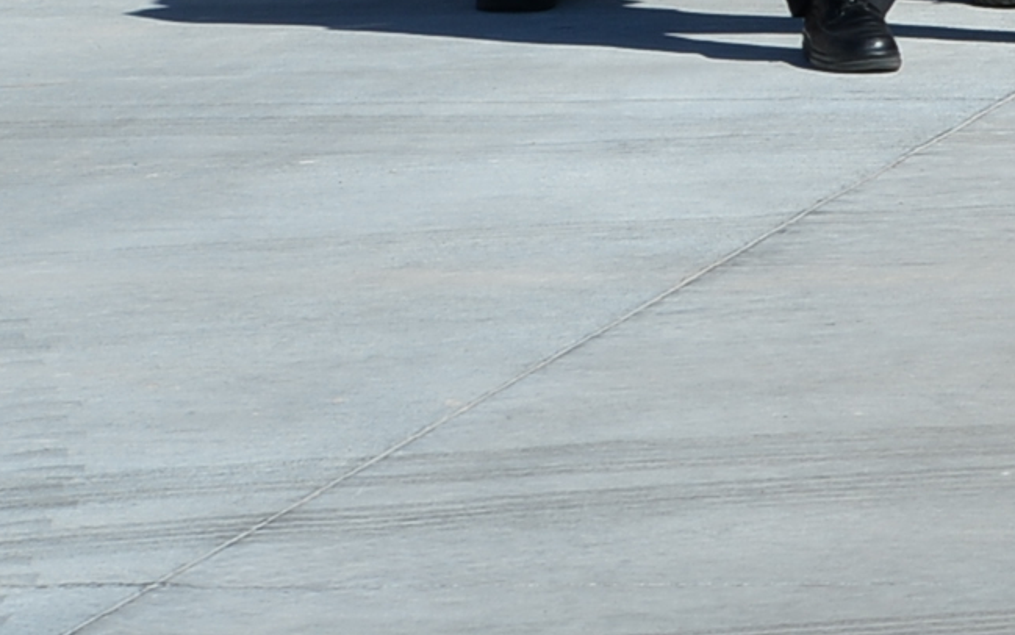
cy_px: -429
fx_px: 9629
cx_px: 2843
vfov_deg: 3.8
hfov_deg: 5.7
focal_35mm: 348
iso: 125
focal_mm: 60
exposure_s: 1/250
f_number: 13
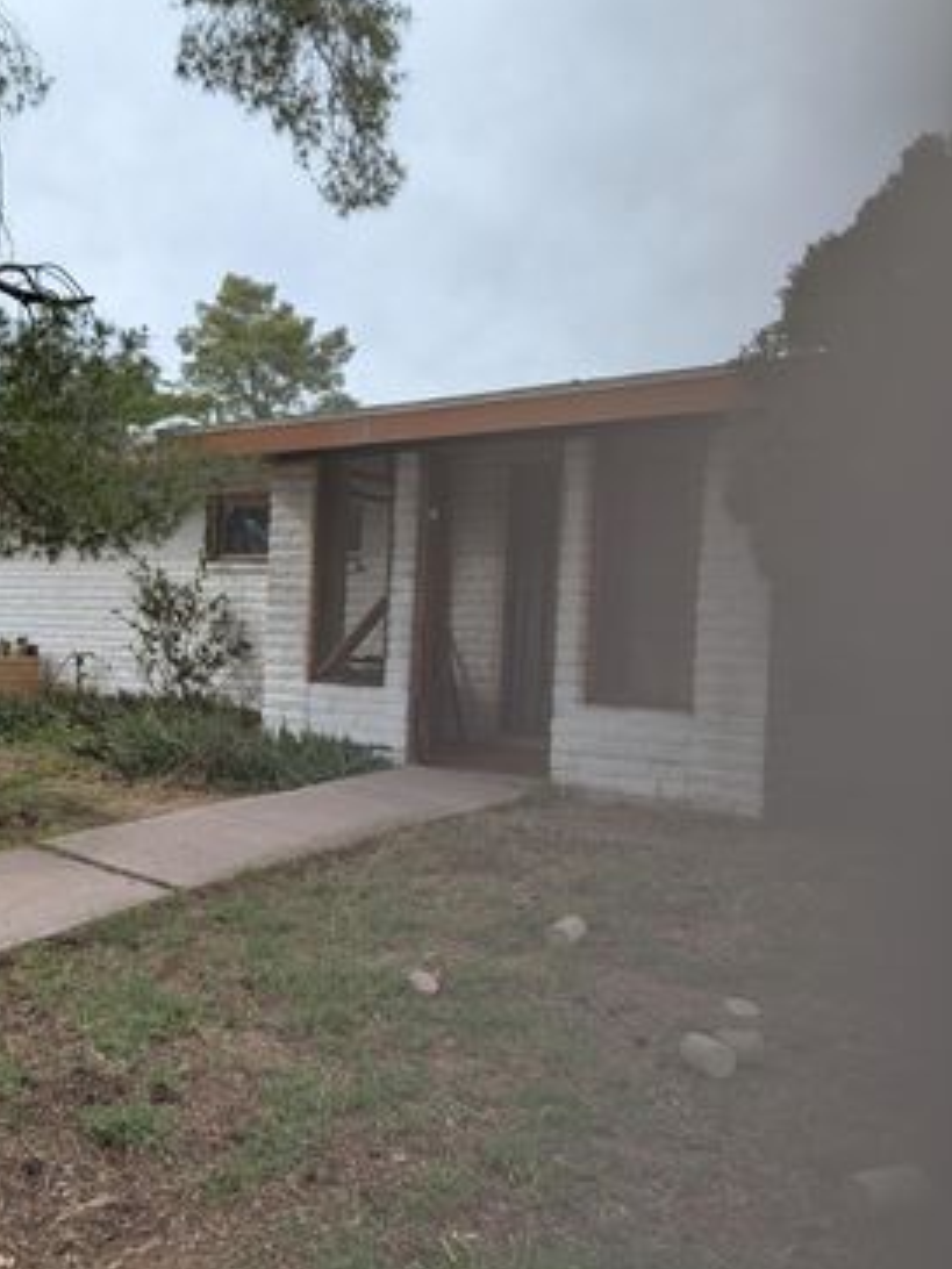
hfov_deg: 42.2
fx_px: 1210
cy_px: 645
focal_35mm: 33
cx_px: 296
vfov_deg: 55.3
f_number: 1.68
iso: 20
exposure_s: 1/424
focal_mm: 6.9
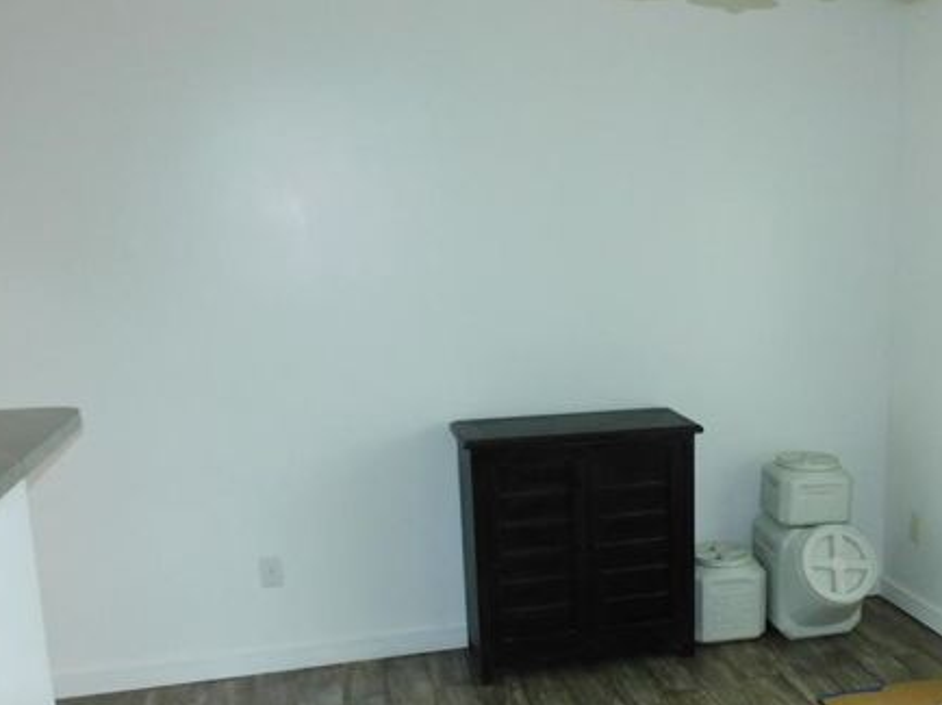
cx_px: 670
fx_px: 1061
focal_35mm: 39
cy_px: 466
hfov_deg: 46.7
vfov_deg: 36.4
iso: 400
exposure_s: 1/60
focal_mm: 4.3
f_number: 3.3
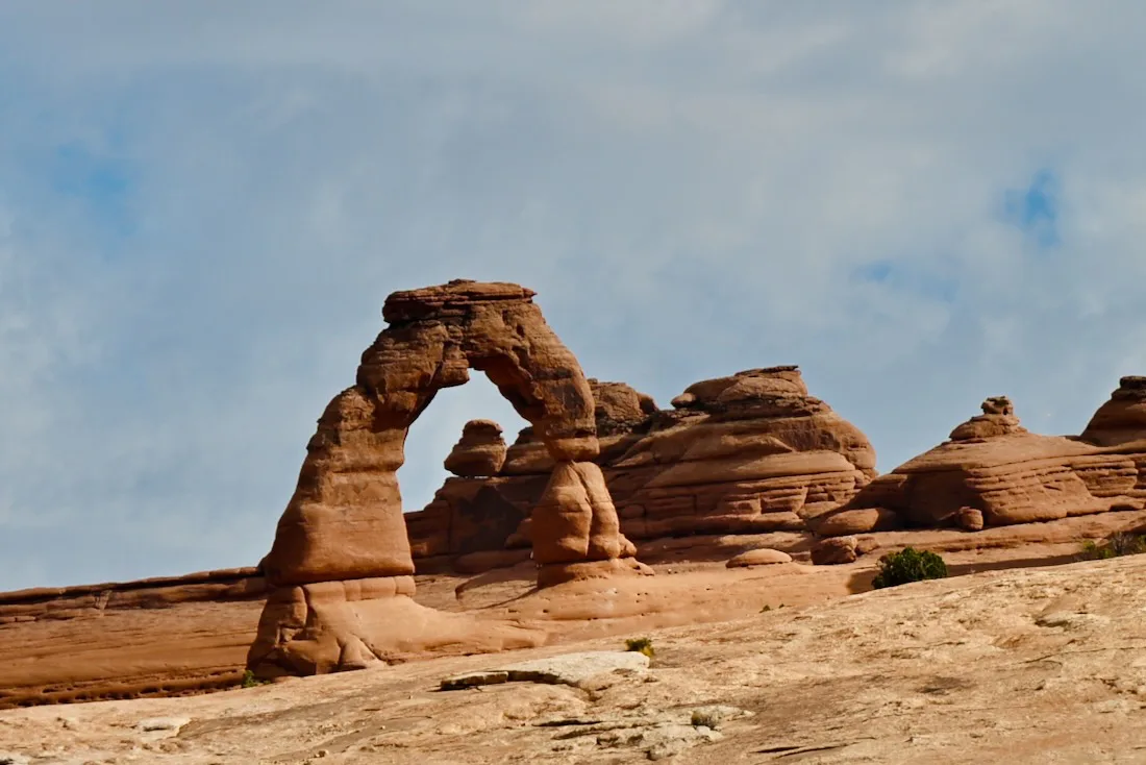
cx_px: 573
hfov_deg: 10.3
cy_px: 382
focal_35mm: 200
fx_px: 6368
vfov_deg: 6.9
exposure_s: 1/500
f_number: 6.3
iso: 100
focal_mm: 200
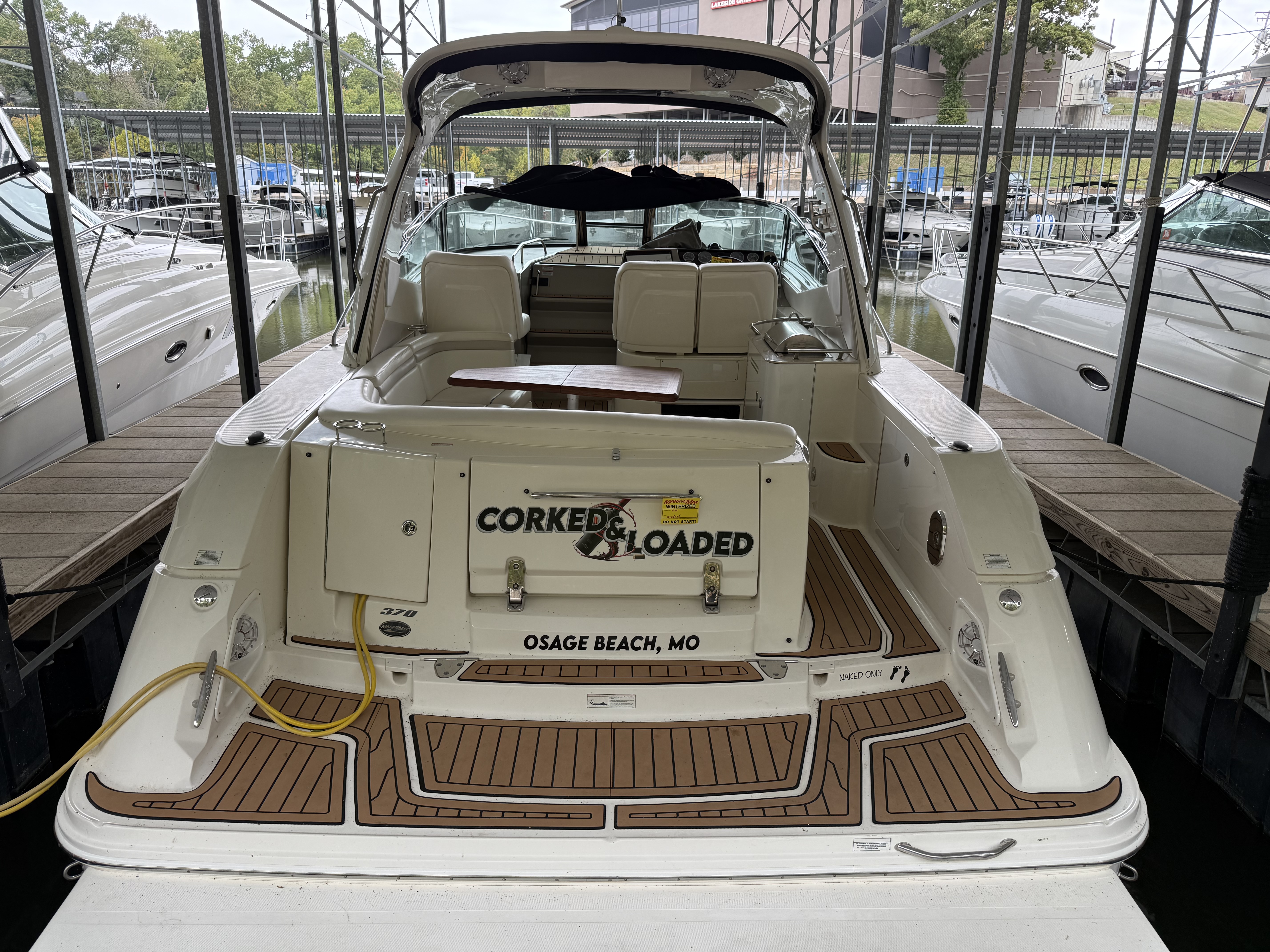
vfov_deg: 56.8
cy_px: 476
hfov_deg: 71.6
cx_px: 635
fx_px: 881
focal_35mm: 24
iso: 80
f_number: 1.78
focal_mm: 6.76
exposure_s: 1/176
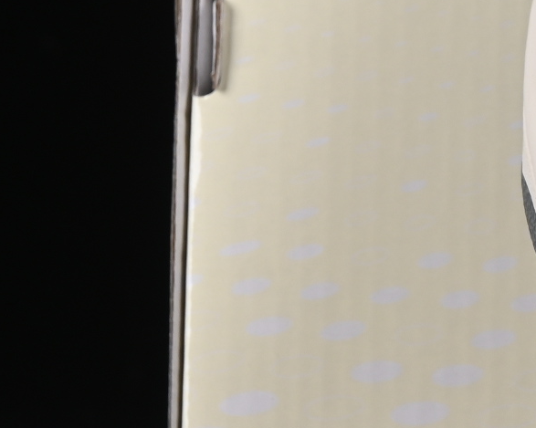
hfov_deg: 5.6
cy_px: -85
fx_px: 5296
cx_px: 1122
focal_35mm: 334
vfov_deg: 4.6
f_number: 8
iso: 160
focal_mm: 50
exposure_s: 1/100
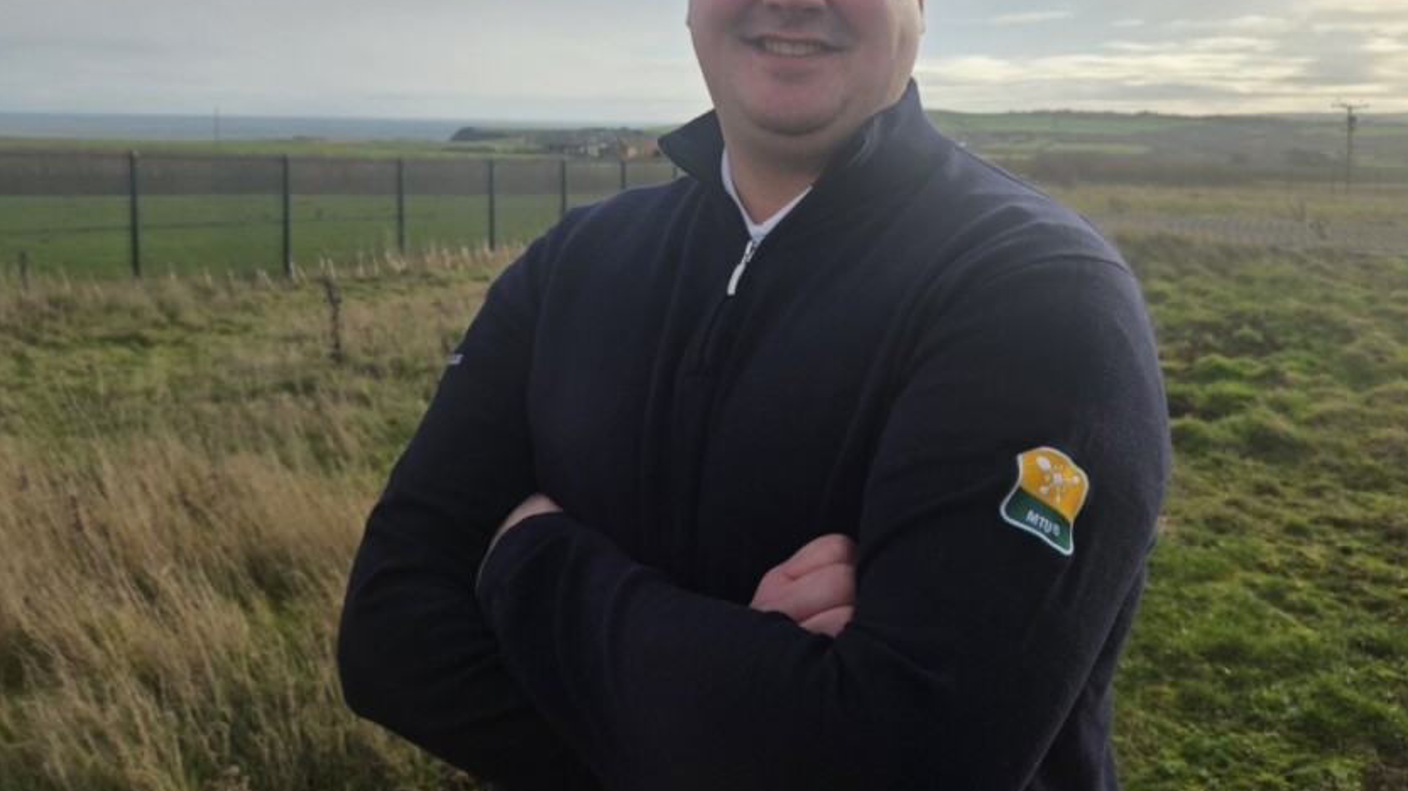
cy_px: 172
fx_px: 1157
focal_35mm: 31
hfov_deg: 62.5
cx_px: 784
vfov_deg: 36.6
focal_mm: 5.4
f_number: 1.8
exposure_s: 1/1410
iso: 25
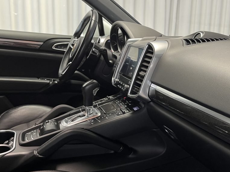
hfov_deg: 45.0
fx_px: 272
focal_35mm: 41
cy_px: 92
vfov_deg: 35.1
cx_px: 157
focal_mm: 5.1
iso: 100
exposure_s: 1/50
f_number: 1.6
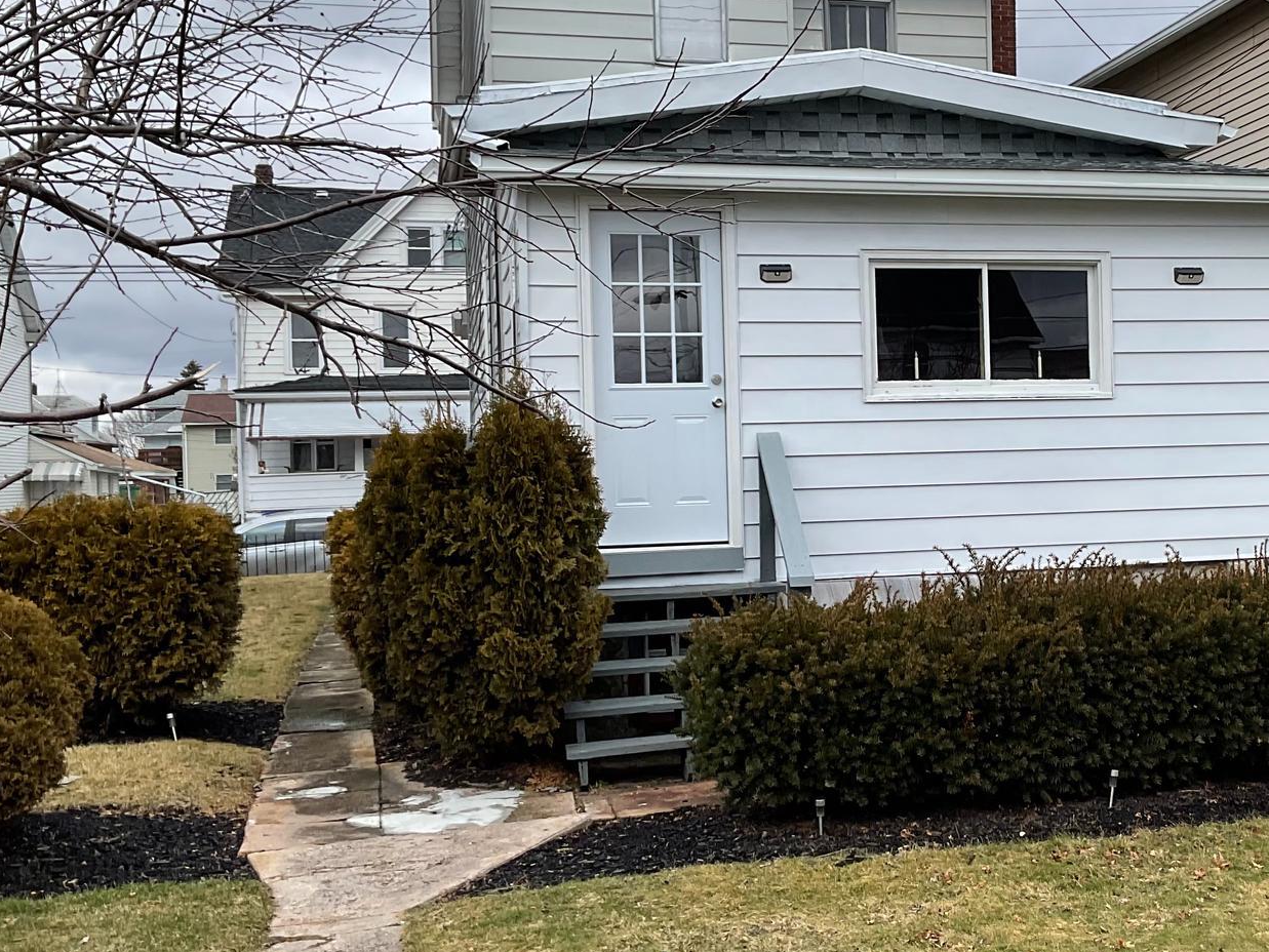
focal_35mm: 48
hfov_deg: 38.7
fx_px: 1760
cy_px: 458
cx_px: 933
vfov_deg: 30.3
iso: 16
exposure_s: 1/674
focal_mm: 3
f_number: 1.8
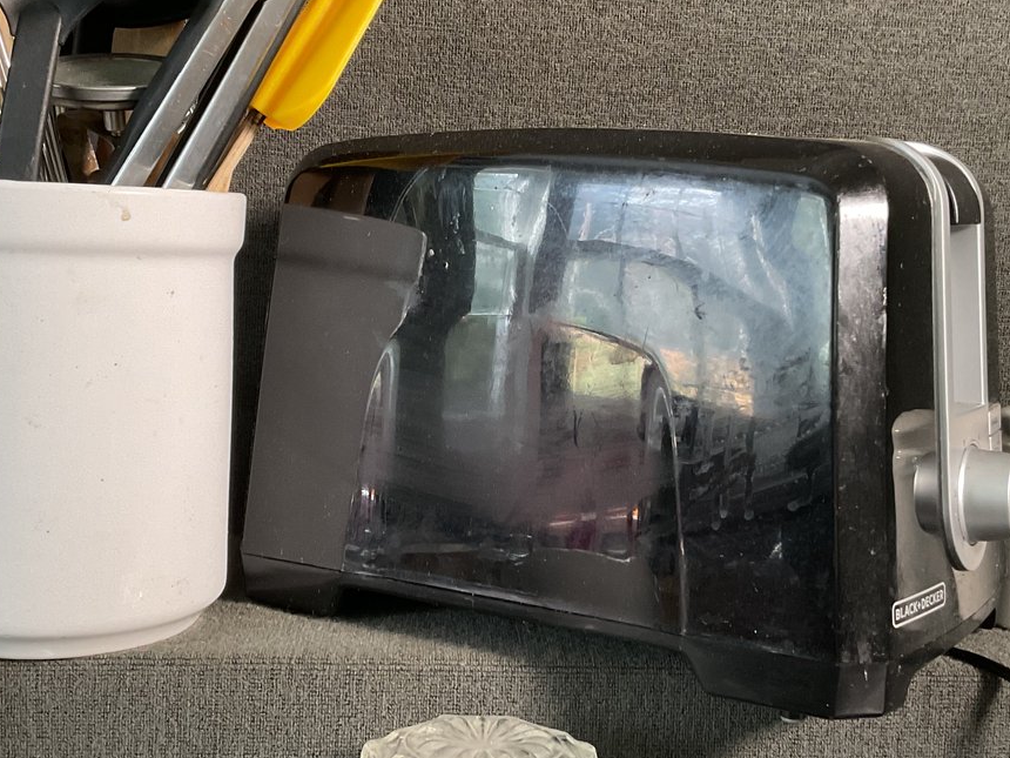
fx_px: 1488
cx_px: 496
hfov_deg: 37.5
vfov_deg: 28.6
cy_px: 380
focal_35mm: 51
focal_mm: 3
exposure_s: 1/60
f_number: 1.8
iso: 100
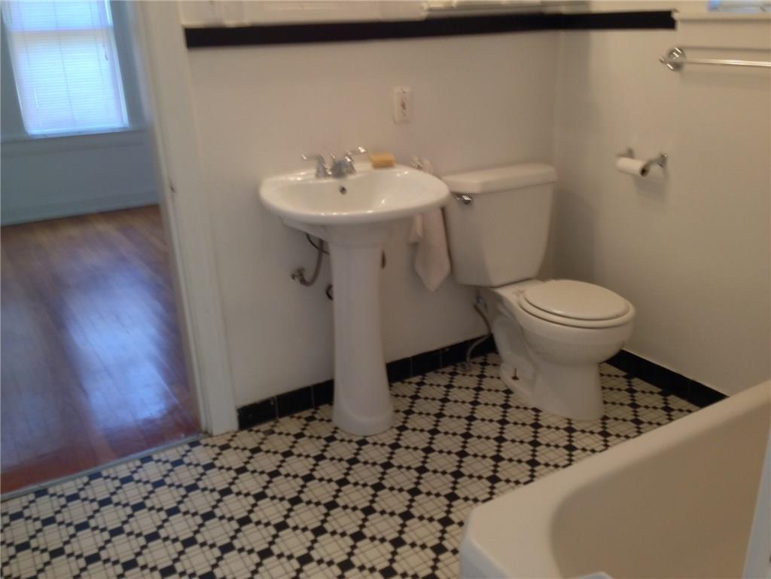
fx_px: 735
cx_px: 386
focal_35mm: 33
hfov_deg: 55.4
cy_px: 290
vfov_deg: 42.9
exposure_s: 1/20
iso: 64
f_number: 2.4
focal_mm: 4.12
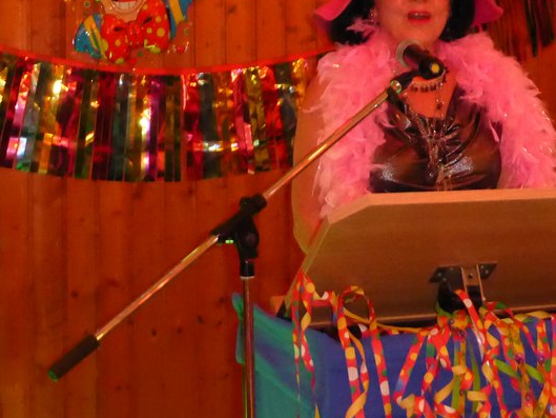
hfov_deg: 21.9
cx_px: 384
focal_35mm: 89
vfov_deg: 16.4
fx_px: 1430
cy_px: 54
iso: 1600
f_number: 4.1
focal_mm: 7.9
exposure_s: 1/13
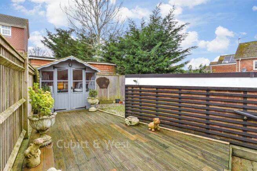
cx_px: 128
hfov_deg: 90.0
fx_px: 129
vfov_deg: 67.4
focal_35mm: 18
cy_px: 86
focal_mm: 12
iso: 200
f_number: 8
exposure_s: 1/25
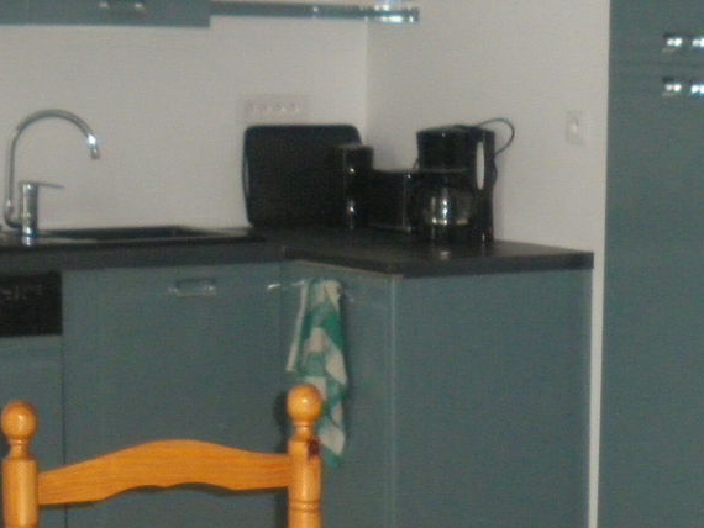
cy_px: 286
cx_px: 561
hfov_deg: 19.3
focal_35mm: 101
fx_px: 2055
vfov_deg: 14.7
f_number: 3.5
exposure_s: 1/50
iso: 400
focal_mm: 6.3
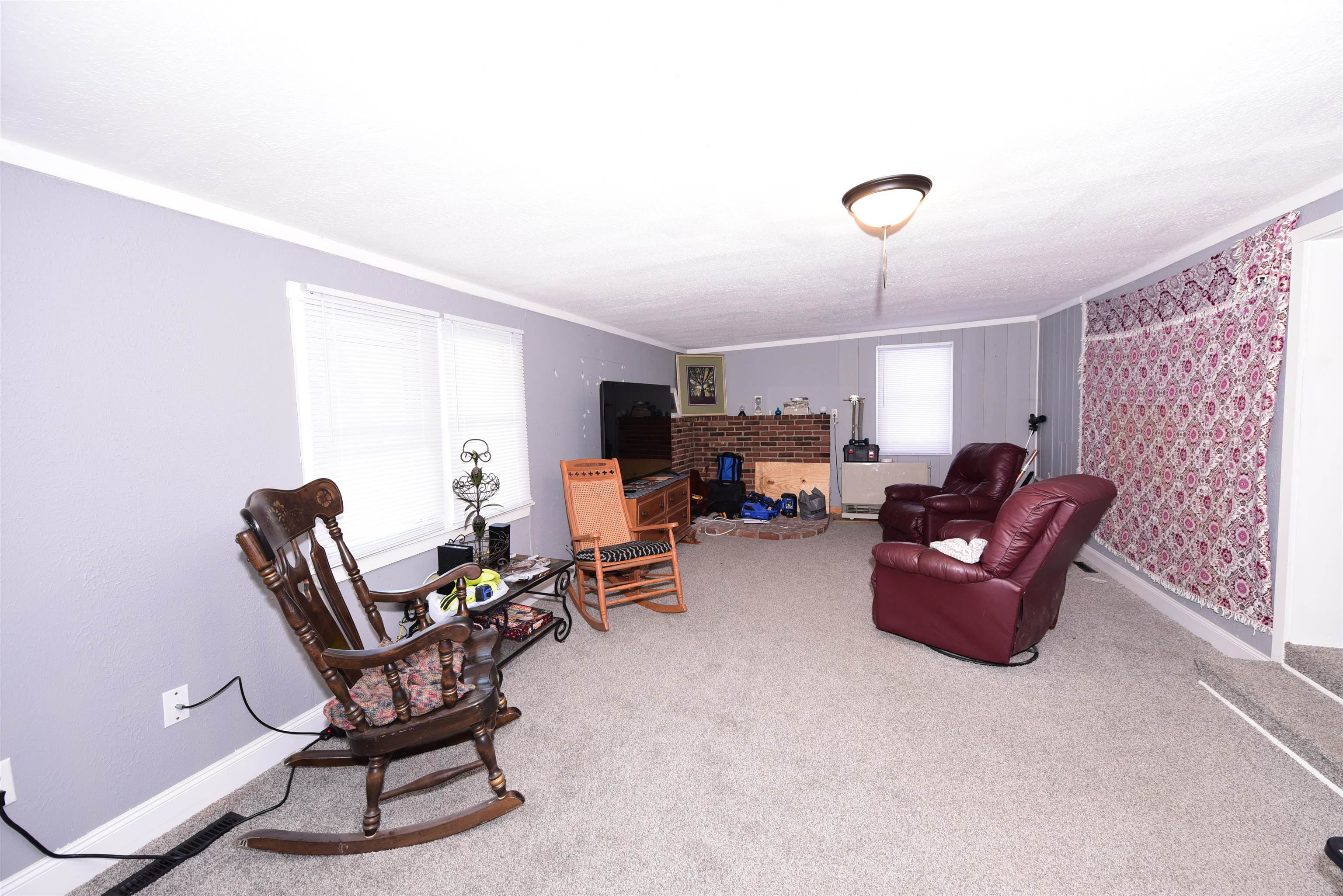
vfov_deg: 81.2
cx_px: 672
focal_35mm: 14
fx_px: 522
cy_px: 448
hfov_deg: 104.2
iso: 800
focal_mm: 14
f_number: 5
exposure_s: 1/60
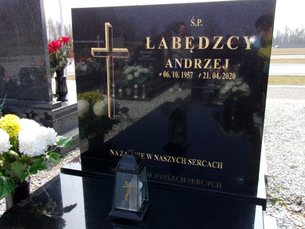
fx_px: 300
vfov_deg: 41.8
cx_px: 152
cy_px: 114
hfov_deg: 54.0
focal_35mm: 34
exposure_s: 1/340
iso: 80
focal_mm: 6.1
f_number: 3.3
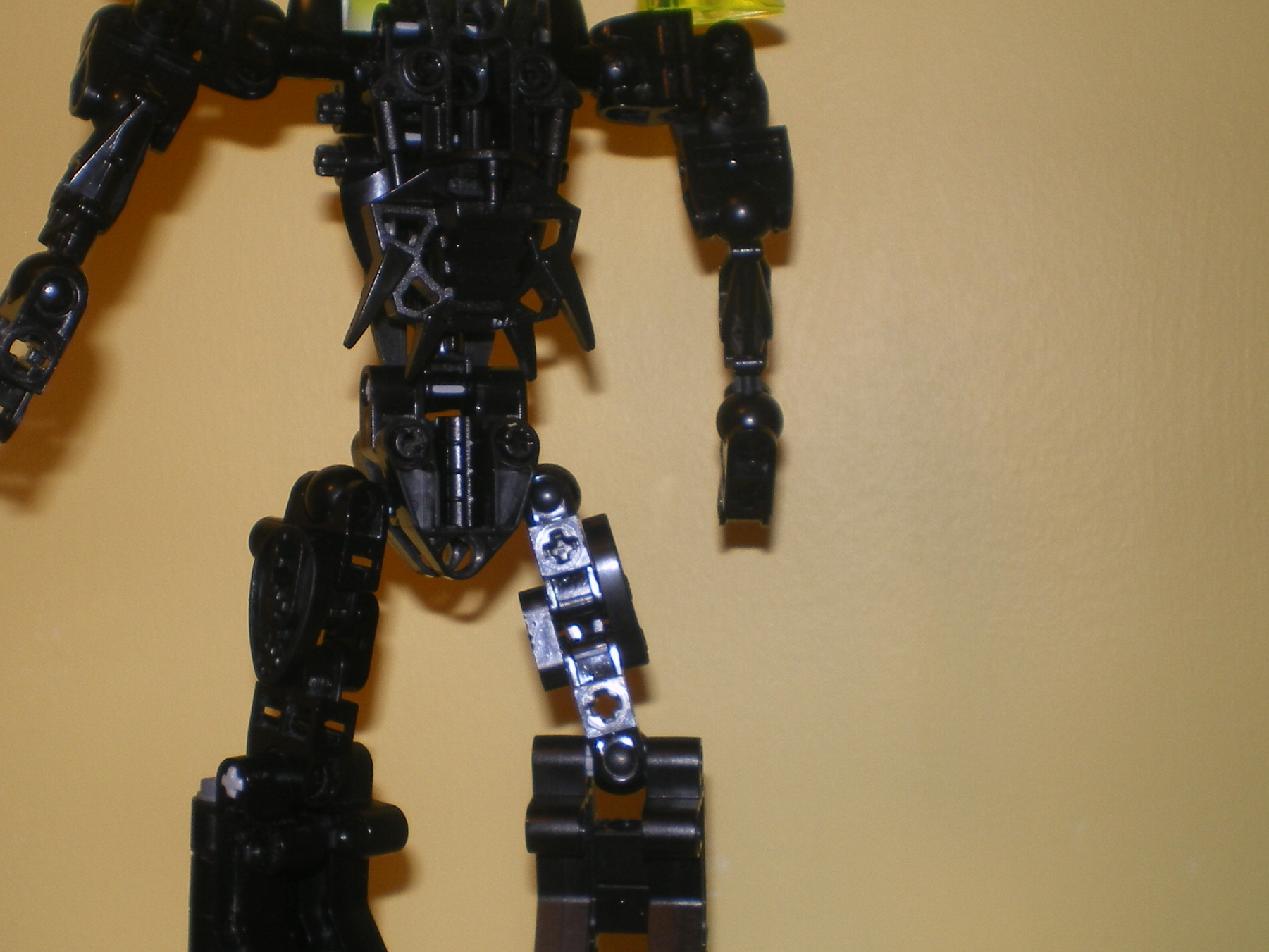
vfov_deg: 27.0
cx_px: 386
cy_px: 424
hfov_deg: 35.1
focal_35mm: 54
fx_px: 1980
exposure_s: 1/30
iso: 64
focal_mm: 6.3
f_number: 4.6
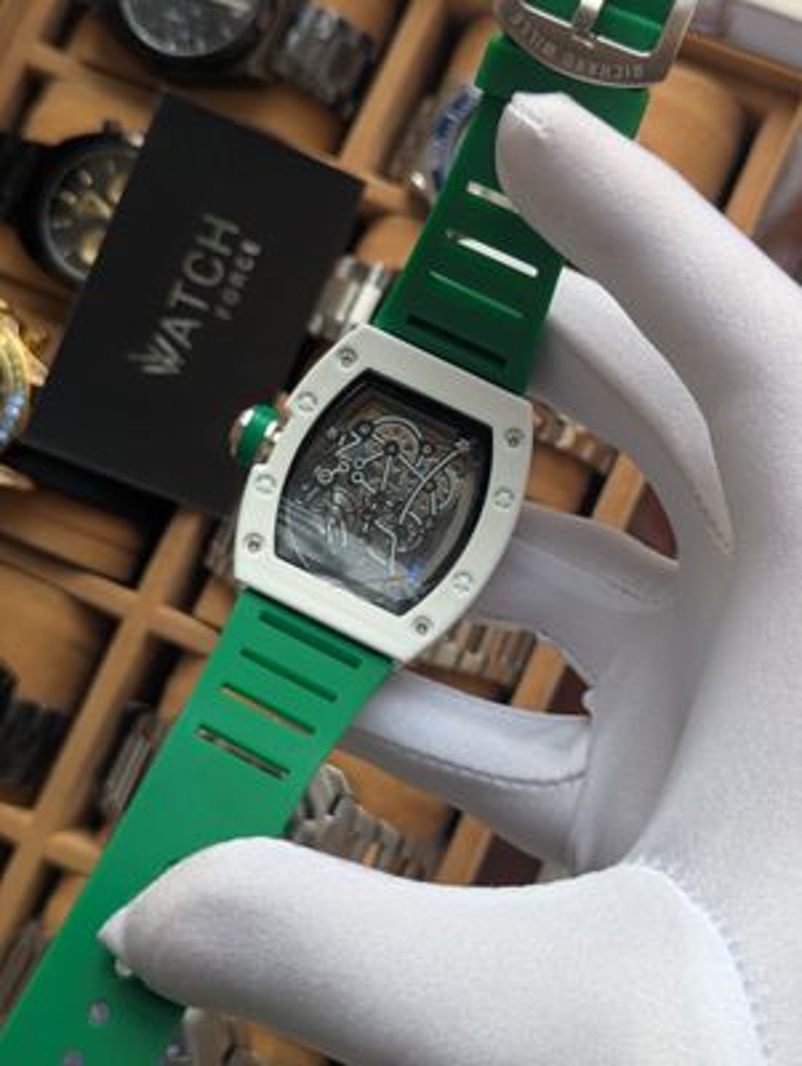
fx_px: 1480
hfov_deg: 30.3
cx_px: 401
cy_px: 533
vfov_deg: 39.6
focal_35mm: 48
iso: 46
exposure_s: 1/321
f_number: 1.85
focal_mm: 6.81
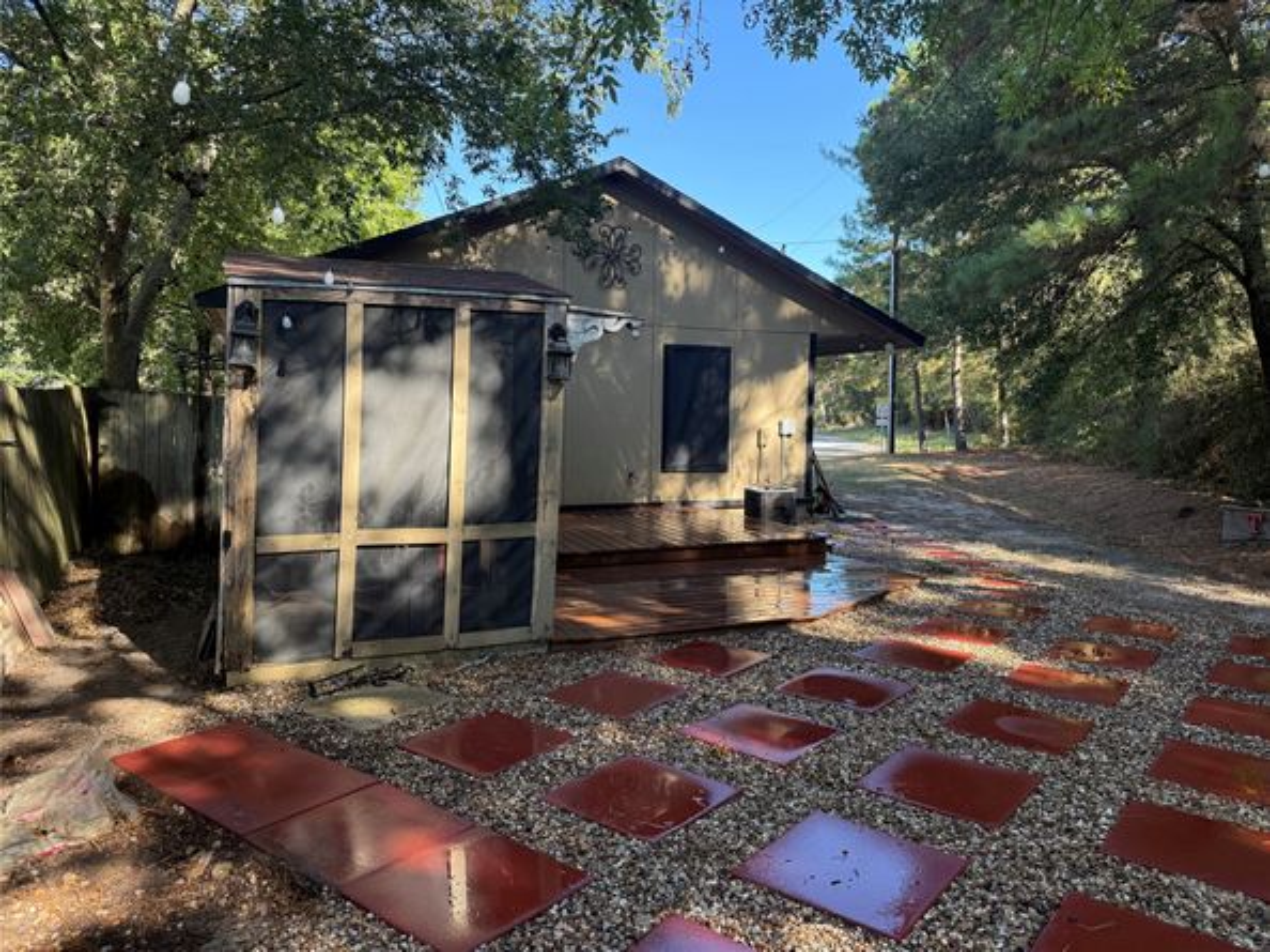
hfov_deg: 71.6
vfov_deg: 56.8
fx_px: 880
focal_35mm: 24
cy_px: 476
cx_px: 635
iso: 100
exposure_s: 1/368
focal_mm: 6.76
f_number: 1.78
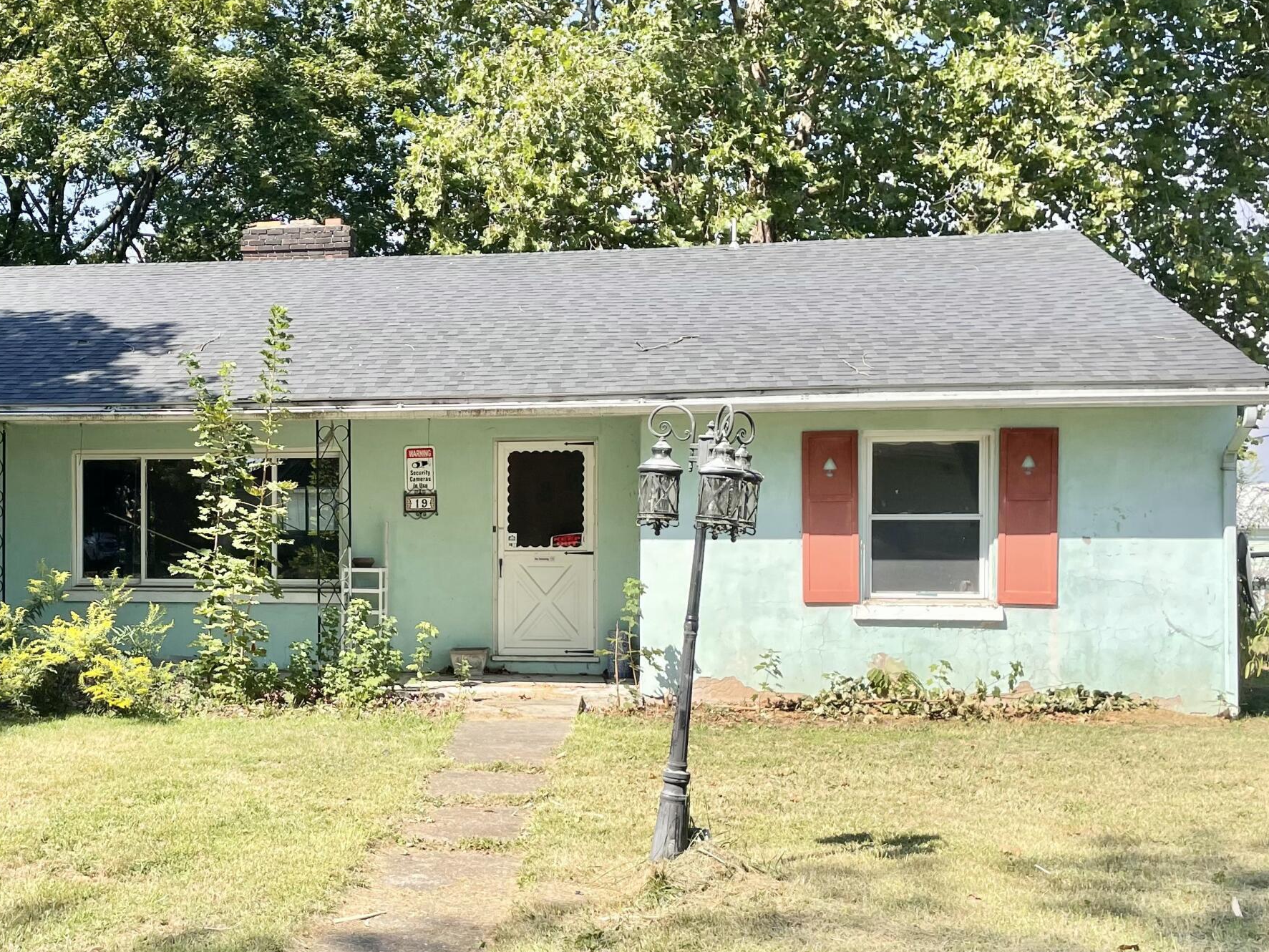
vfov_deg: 32.8
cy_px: 531
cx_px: 309
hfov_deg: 41.6
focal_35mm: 44
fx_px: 1613
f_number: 1.6
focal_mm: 4.2
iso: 32
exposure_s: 1/1490
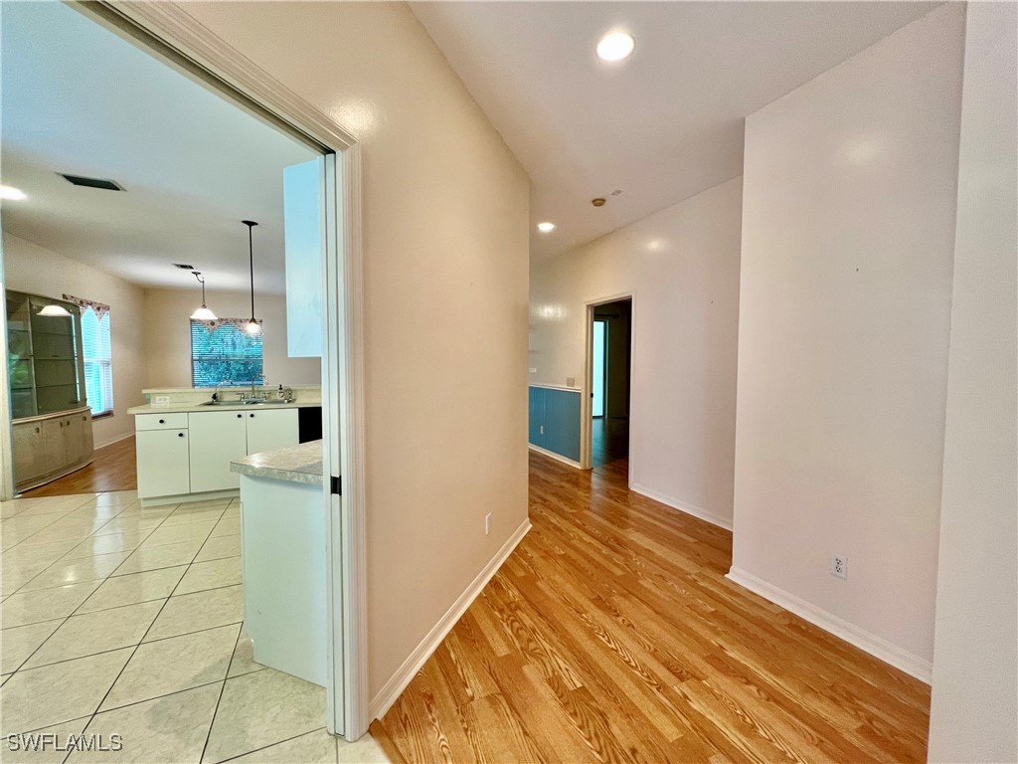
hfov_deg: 106.2
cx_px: 509
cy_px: 382
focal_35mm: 13
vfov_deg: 89.9
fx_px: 382
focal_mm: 1.57
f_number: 1.8
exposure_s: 1/60
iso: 160
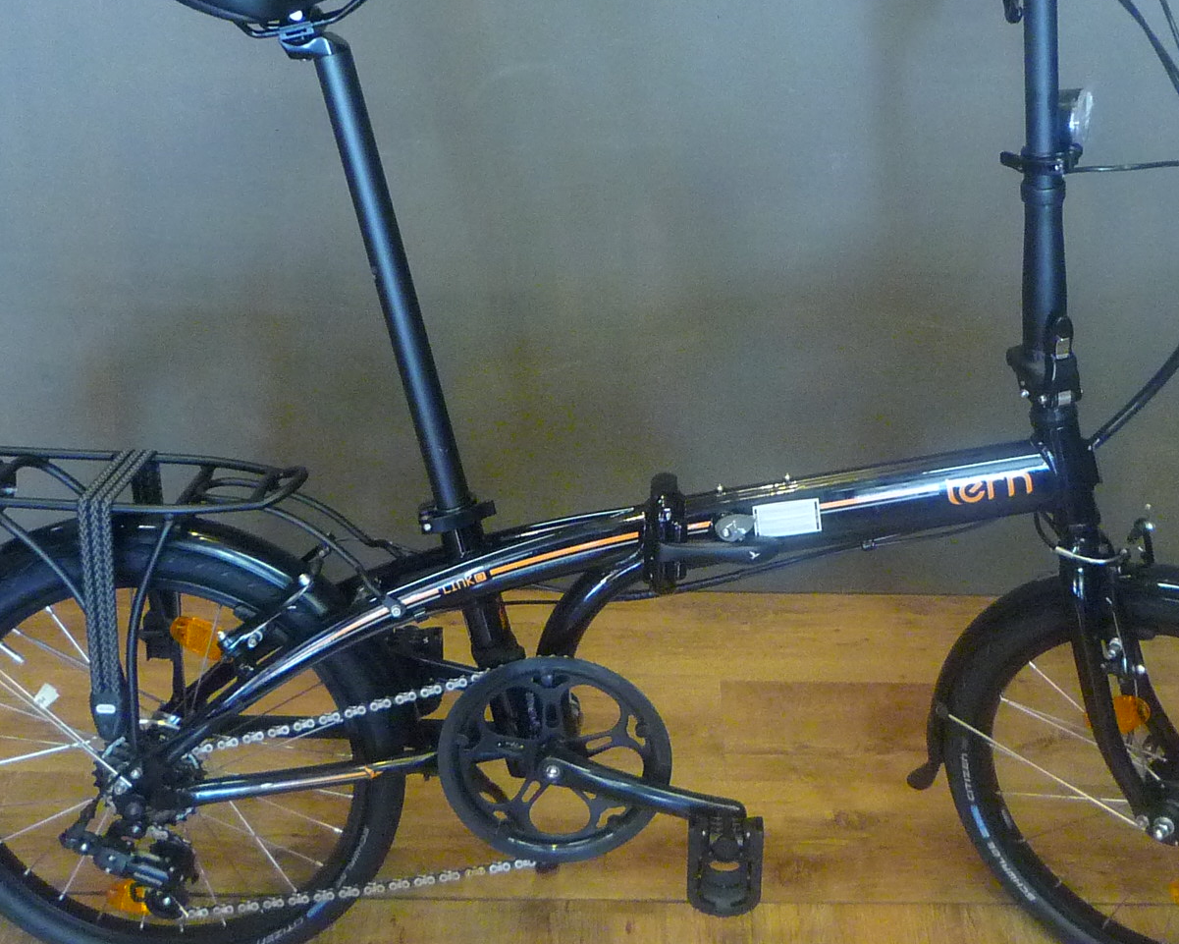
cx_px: 660
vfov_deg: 29.1
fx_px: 1815
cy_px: 394
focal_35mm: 52
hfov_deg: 35.9
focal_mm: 4.4
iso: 400
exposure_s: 1/5
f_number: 2.8
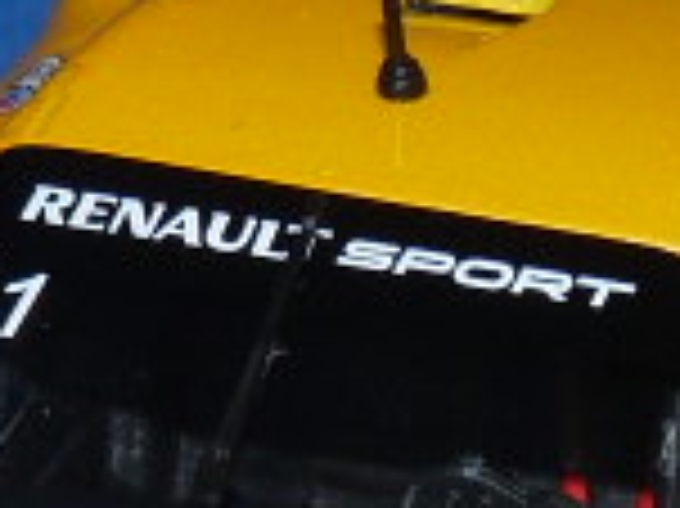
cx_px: 194
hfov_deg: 4.6
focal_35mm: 429
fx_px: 8421
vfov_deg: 3.5
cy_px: 521
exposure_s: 1/60
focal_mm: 10.1
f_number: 4
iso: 100
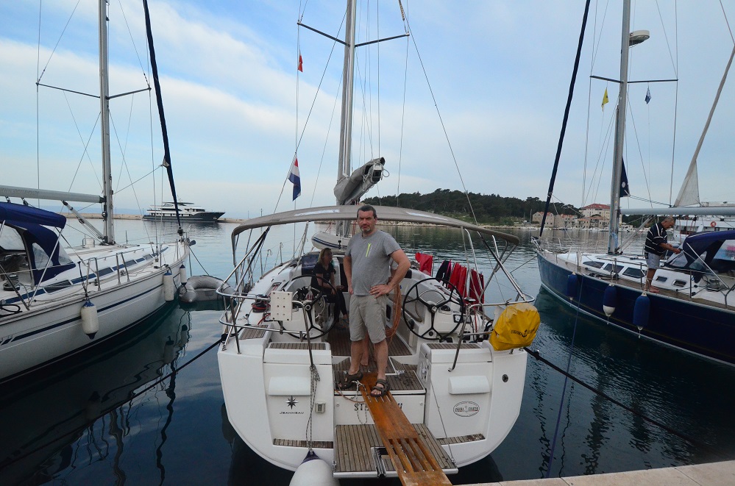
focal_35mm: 18
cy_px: 243
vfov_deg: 67.1
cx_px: 368
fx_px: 367
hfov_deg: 90.1
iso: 3200
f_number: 6.3
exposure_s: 1/6400
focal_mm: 12
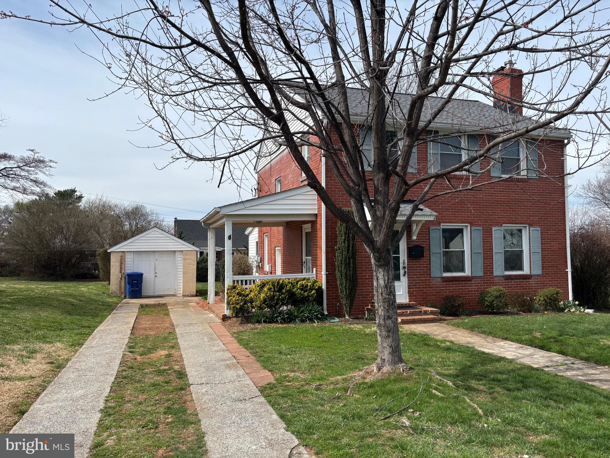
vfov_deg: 53.1
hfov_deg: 67.3
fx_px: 458
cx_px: 305
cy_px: 229
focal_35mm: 26
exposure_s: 1/3413
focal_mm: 5.96
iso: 50
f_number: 1.6
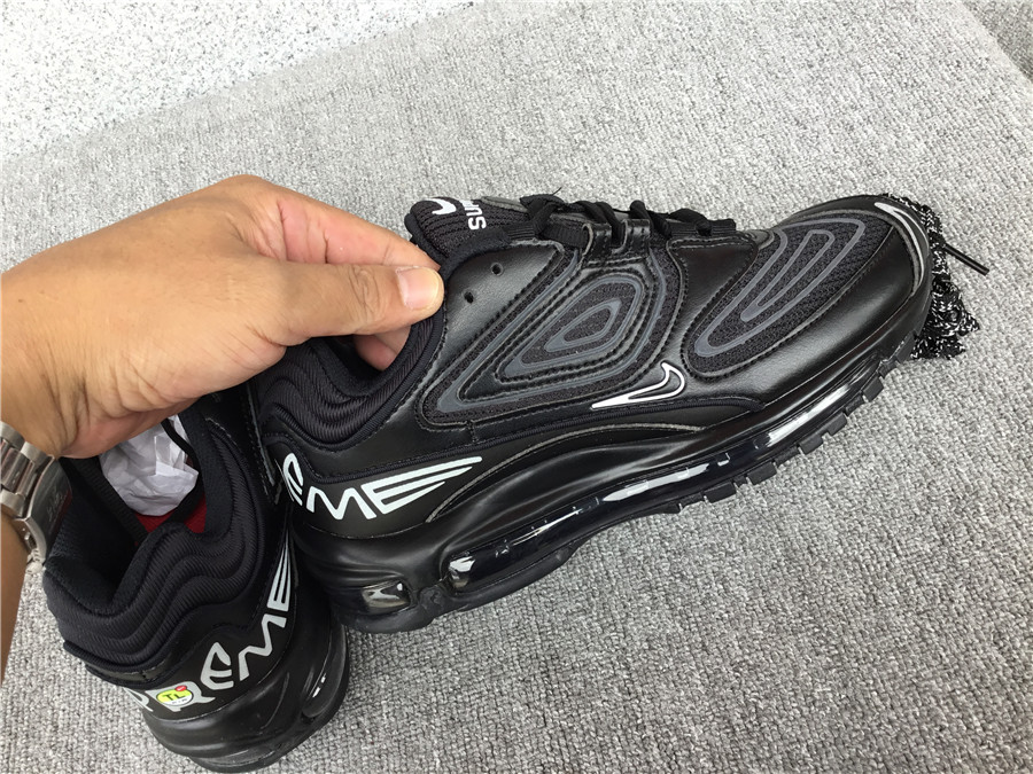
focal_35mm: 31
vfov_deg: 45.4
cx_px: 516
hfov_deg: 58.4
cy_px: 387
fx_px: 925
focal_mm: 3.3
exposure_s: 1/100
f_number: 2.4
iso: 25
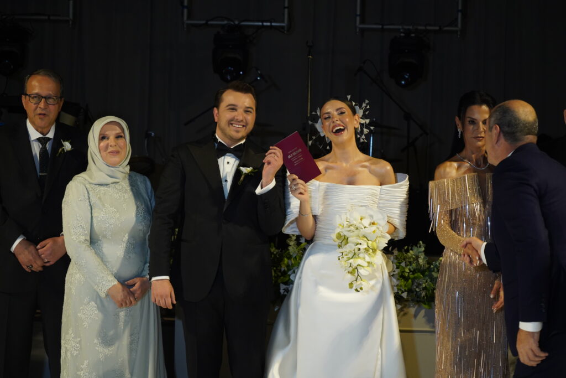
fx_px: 1101
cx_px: 283
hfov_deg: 28.8
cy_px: 189
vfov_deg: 19.5
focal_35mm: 70
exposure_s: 1/100
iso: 2500
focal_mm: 70
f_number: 5
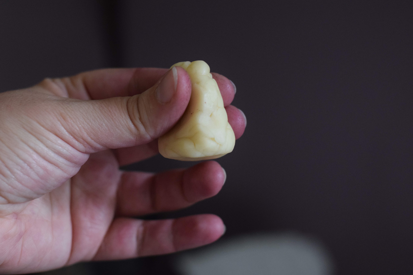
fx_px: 860
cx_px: 206
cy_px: 138
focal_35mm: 75
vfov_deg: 18.2
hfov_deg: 27.0
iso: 2000
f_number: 1.8
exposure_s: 1/60
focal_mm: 50
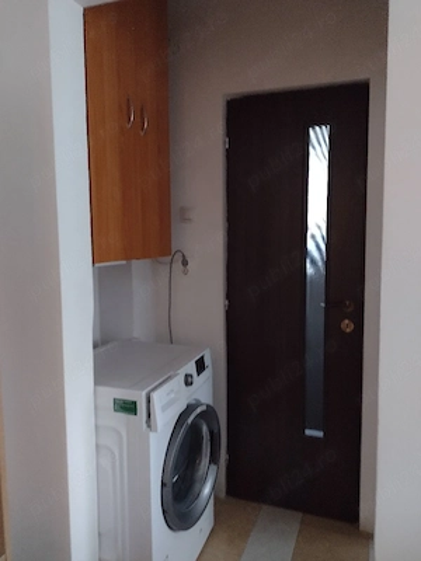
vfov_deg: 65.3
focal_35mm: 27
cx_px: 210
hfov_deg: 51.4
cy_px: 280
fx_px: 438
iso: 881
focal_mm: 4.71
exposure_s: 1/25
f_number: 1.7
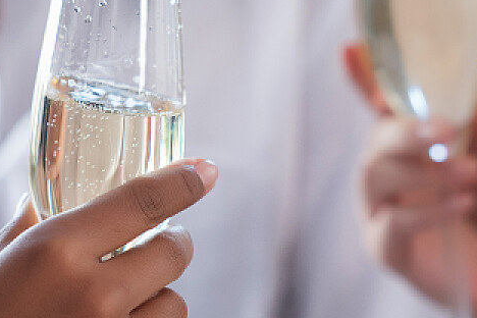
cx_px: 191
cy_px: 173
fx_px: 8705
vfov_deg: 2.1
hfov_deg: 3.1
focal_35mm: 657
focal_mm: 160
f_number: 2.8
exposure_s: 1/160
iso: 320
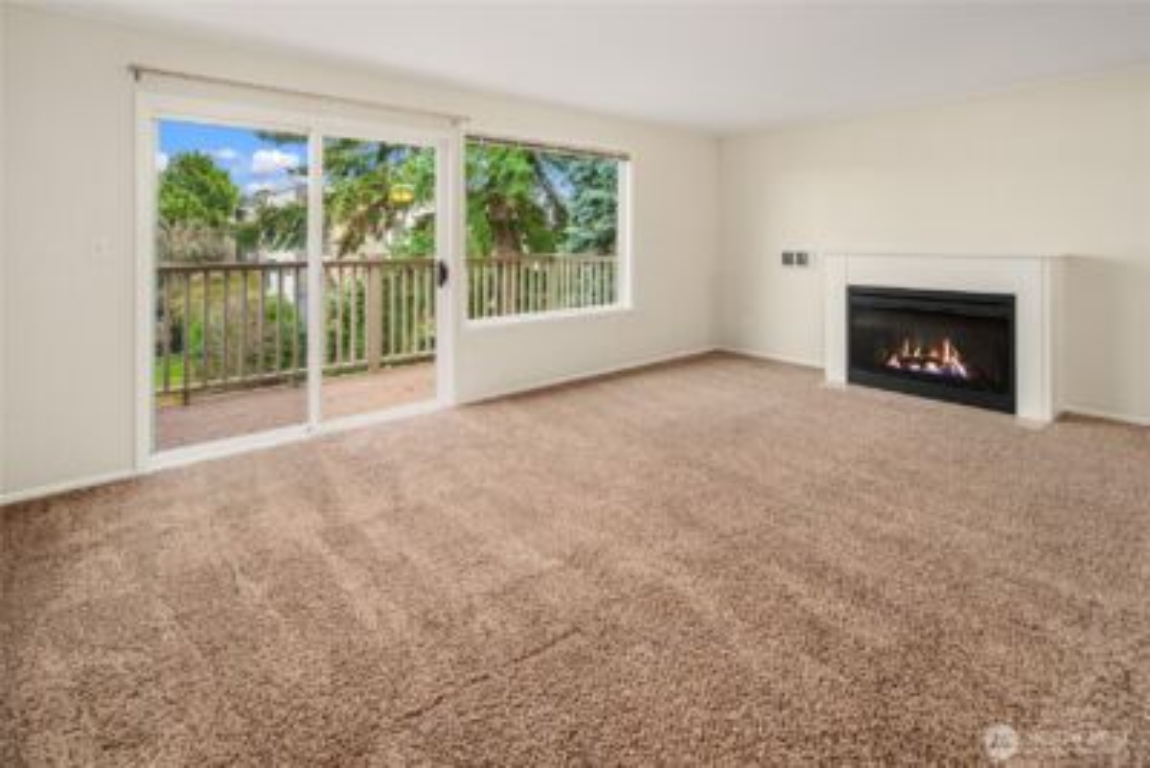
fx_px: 543
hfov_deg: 93.3
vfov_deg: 70.5
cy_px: 384
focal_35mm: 17
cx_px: 575
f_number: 8
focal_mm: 17
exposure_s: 1
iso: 200
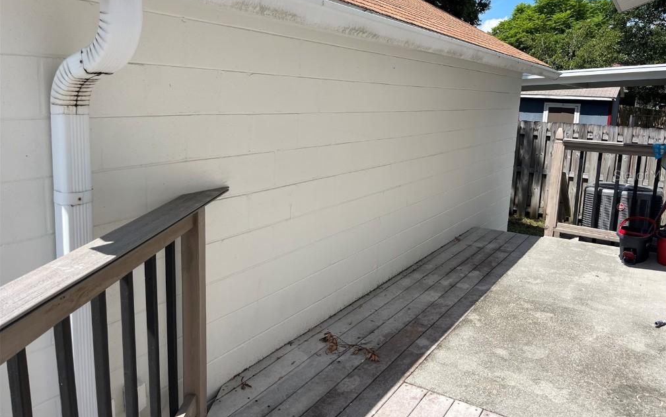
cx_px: 338
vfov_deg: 44.4
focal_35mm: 28
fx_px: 508
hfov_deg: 66.5
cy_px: 175
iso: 50
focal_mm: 5.1
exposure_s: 1/3215
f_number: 1.6
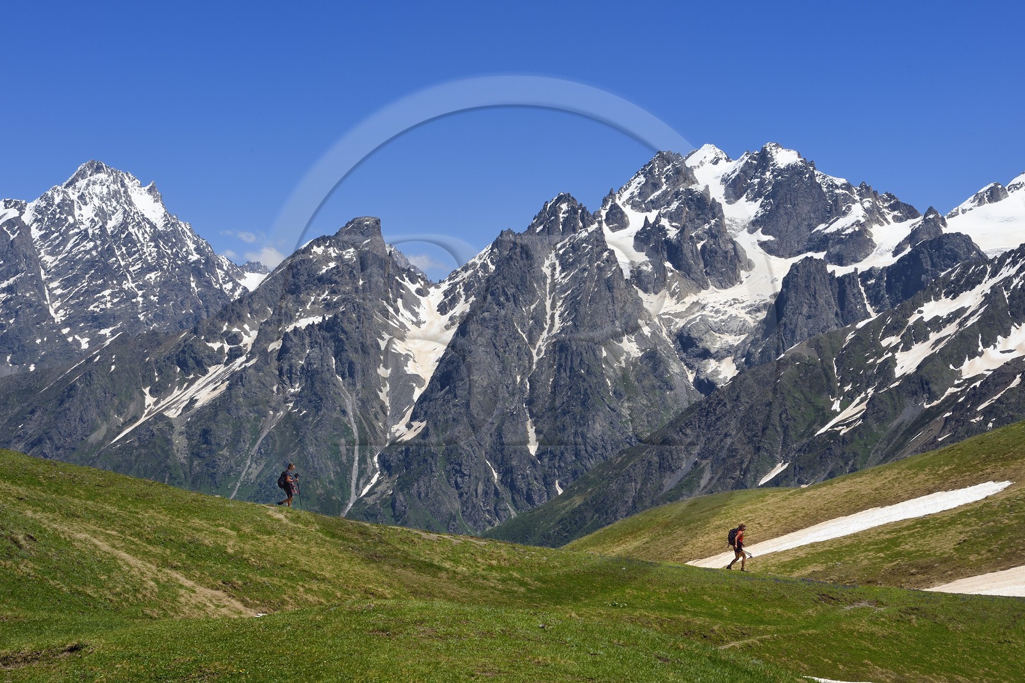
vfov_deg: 19.4
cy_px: 342
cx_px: 512
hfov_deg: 28.8
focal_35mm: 70
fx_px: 1993
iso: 200
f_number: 14
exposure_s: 1/250
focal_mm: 70
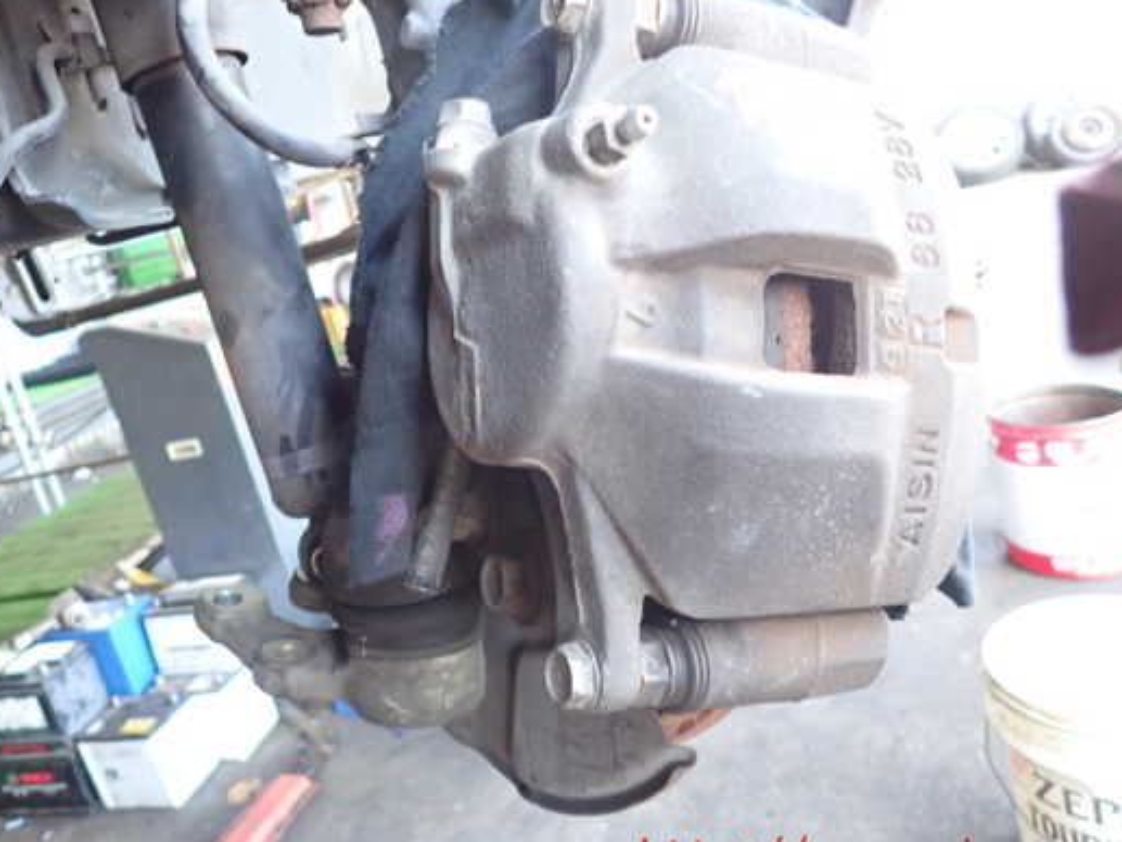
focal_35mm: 29
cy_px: 399
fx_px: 940
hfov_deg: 61.4
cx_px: 480
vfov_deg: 48.2
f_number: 2
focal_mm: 4.5
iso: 640
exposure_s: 1/100
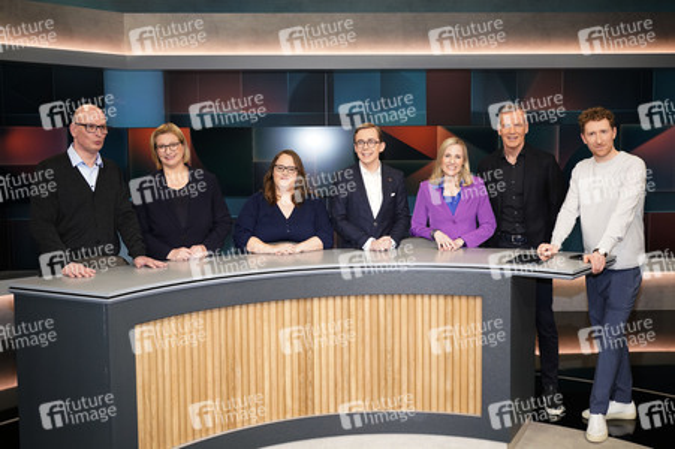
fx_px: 637
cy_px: 224
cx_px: 338
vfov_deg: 38.8
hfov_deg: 55.8
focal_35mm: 34
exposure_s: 1/160
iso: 2000
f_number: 5
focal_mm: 34
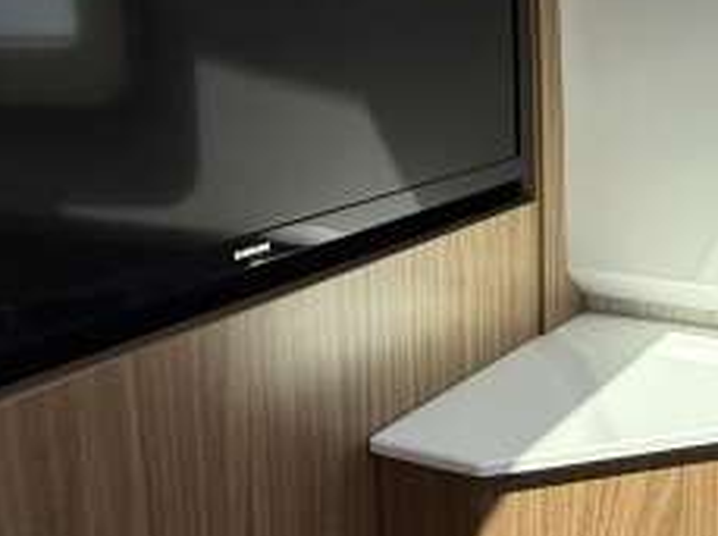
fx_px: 1015
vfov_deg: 29.5
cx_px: 571
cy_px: 197
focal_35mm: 49
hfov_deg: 37.6
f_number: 2.2
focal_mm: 2.22
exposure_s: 1/99
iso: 160
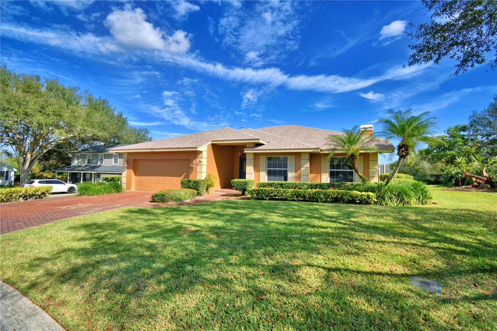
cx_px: 248
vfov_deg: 77.3
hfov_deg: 100.4
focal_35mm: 15
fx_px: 207
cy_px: 166
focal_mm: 10
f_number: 4.5
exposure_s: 1/1000
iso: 100
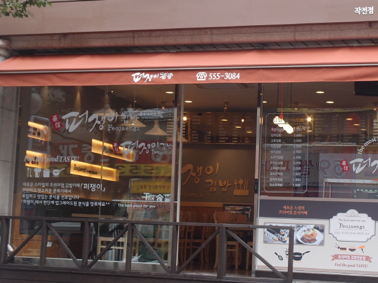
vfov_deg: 16.6
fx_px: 972
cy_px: 91
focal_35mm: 89
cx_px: 205
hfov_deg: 22.0
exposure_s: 1/200
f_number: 2.8
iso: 125
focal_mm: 12.88
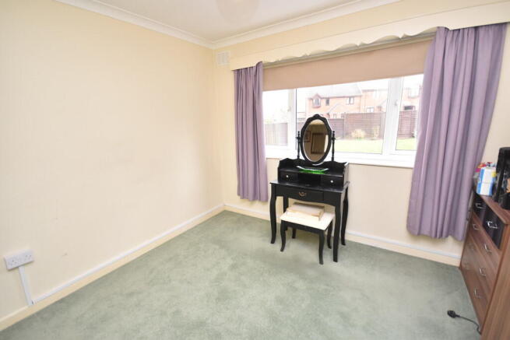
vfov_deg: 77.4
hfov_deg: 100.4
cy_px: 170
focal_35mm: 15
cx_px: 255
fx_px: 213
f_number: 4.5
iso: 800
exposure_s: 1/160
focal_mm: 10
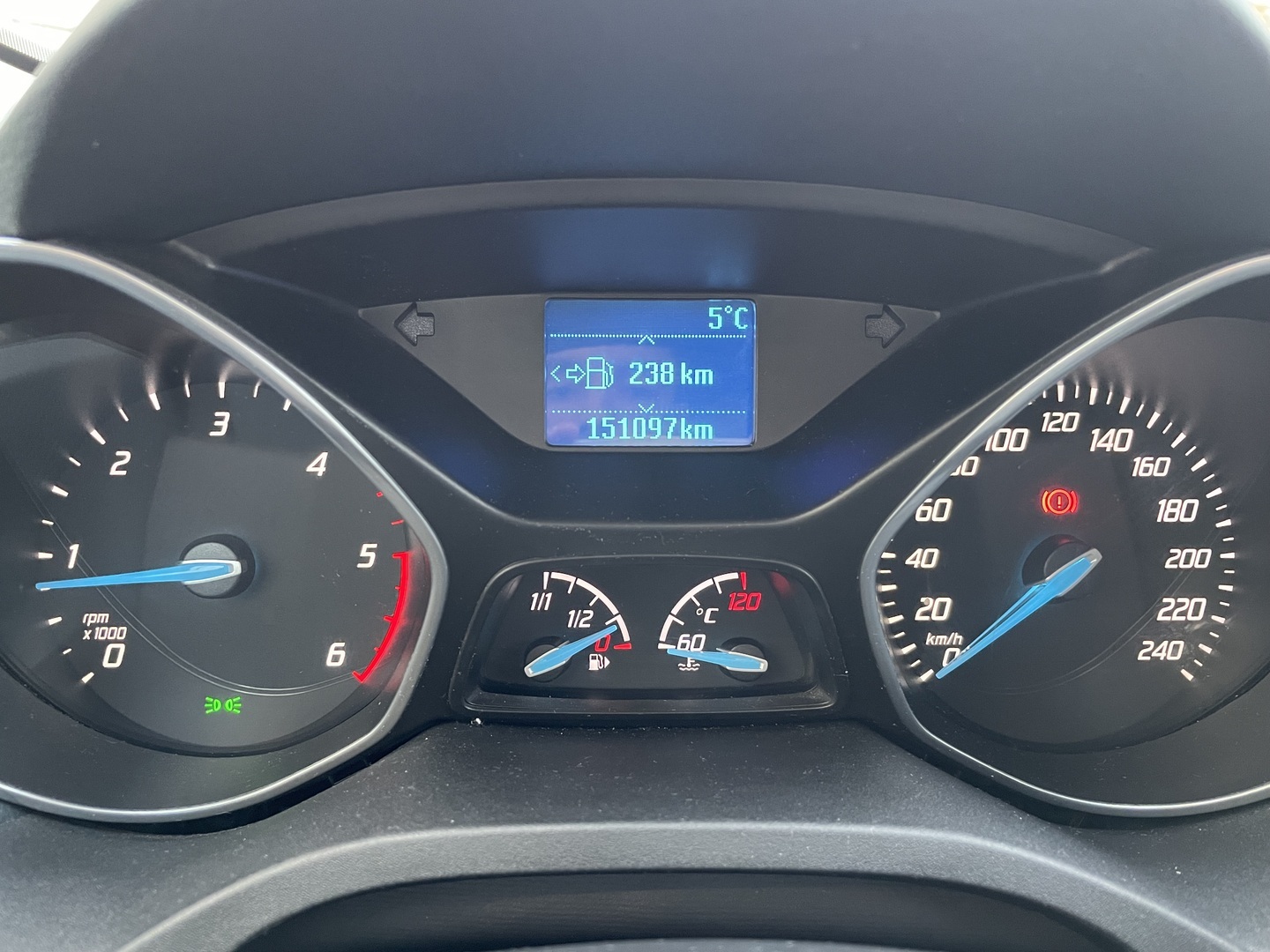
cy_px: 476
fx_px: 954
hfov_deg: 67.3
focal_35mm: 26
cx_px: 635
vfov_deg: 53.1
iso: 500
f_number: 1.6
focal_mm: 4.2
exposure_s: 1/40
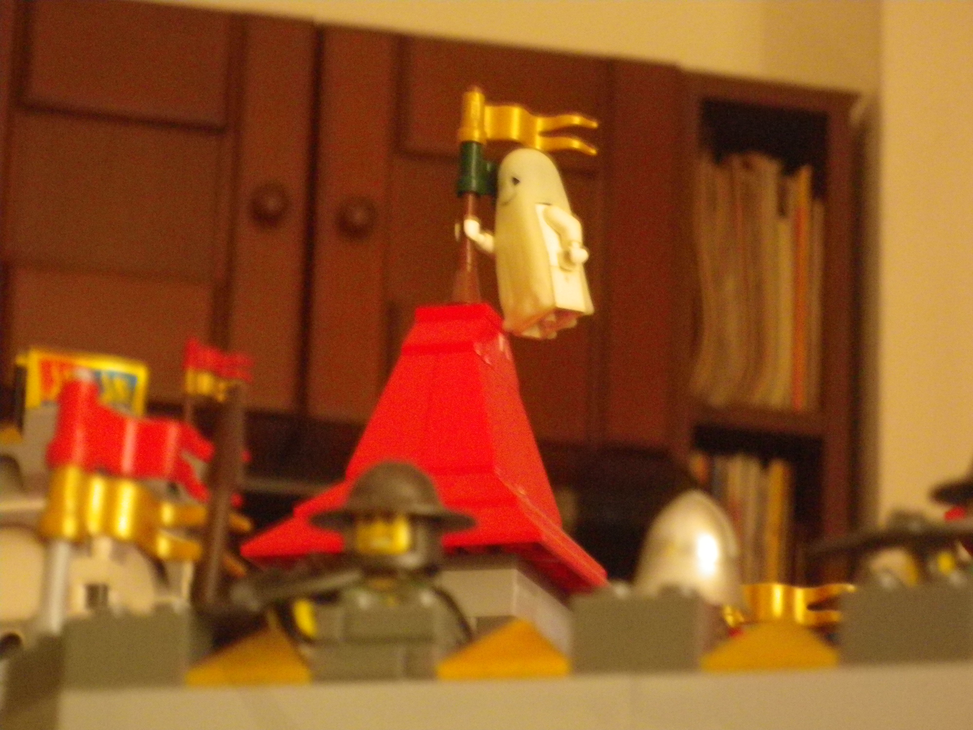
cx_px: 486
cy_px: 365
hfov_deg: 14.1
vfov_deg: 10.6
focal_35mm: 140
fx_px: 3935
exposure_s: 1/4
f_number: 5.9
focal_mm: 25.25
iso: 800
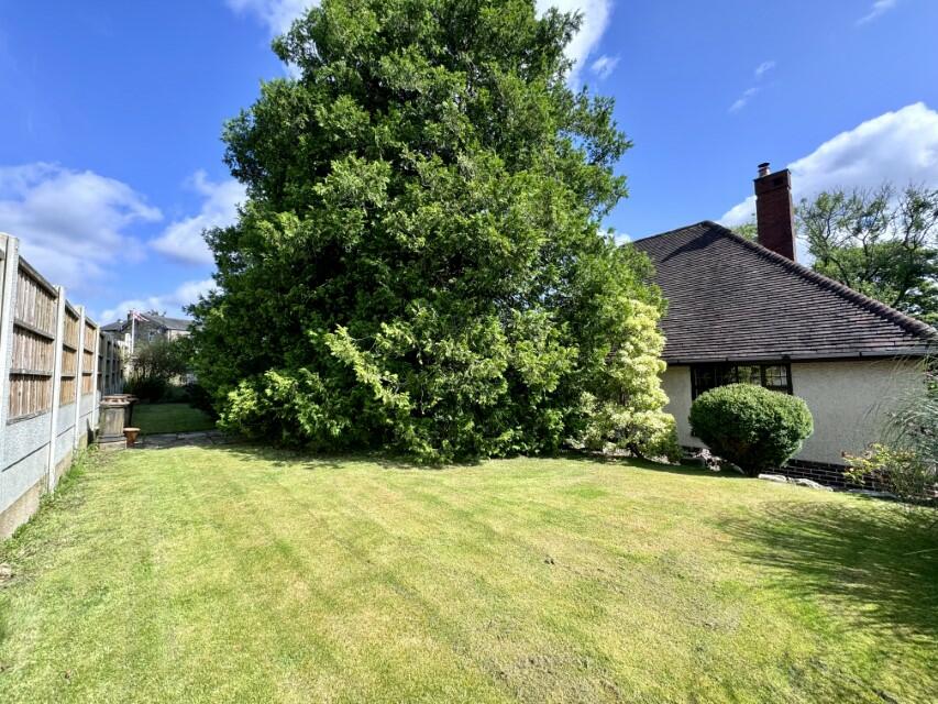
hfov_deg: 102.1
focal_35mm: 14
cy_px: 352
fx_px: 379
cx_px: 469
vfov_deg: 85.7
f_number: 2.2
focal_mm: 2.22
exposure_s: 1/453
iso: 40
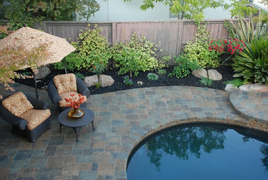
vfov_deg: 34.3
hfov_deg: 49.5
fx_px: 291
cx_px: 134
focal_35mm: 39
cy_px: 90
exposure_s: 1/80
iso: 200
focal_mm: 26
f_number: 4.5
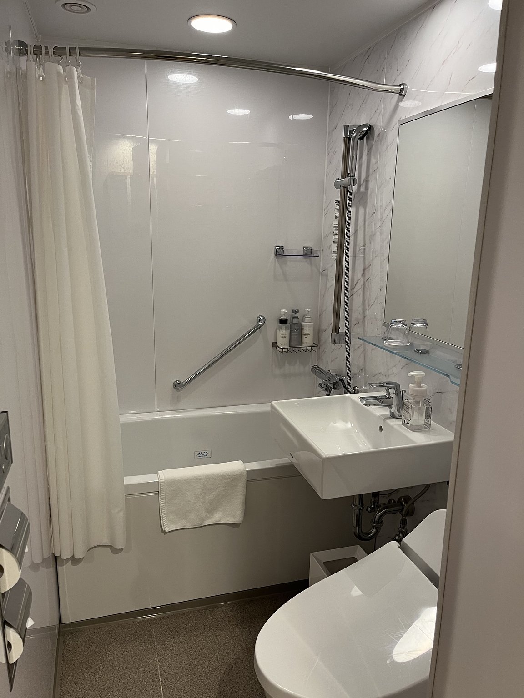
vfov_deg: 67.3
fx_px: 525
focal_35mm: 26
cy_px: 349
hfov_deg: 53.1
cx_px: 262
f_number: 1.6
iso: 100
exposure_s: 1/60
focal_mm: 5.1
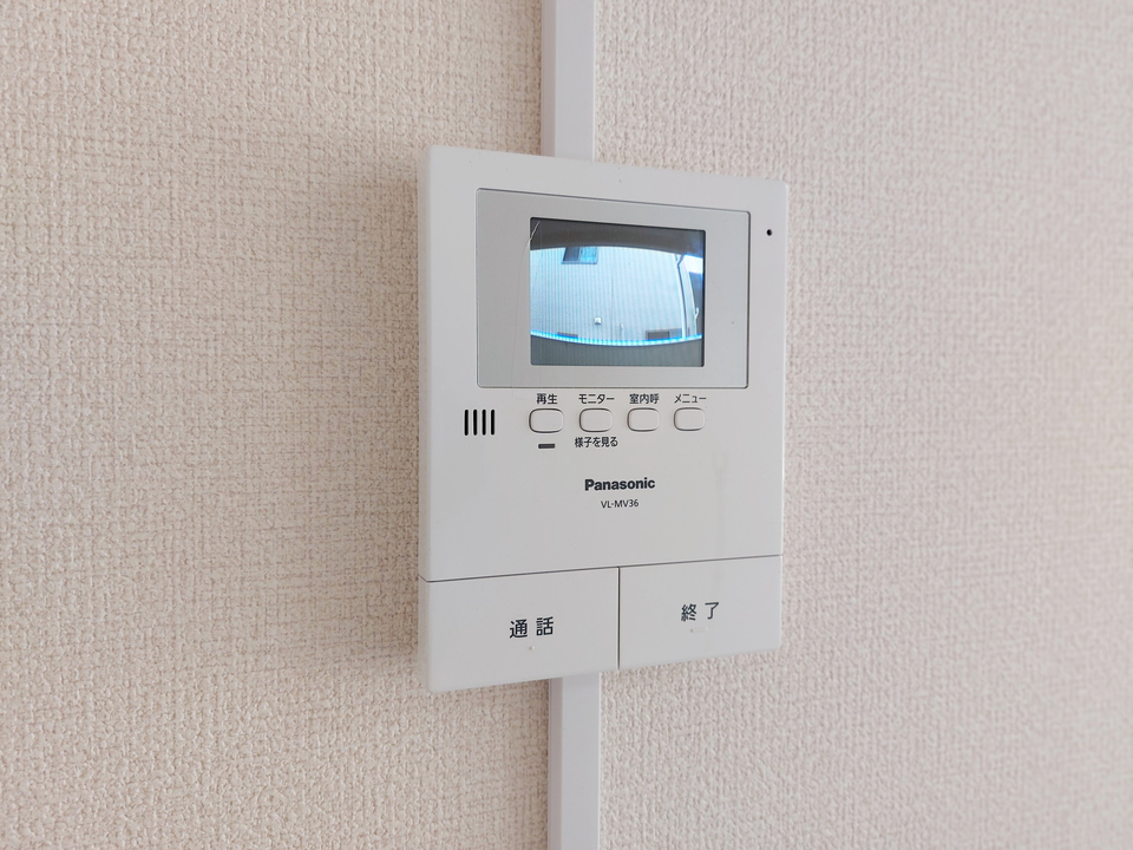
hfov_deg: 71.6
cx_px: 566
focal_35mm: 24
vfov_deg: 56.8
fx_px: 786
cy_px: 425
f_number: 1.8
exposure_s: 1/24
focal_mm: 5.23
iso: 50
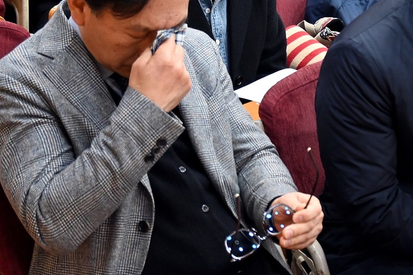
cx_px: 342
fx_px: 1072
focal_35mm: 93
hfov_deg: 21.5
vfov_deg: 14.5
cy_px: 53
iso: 1400
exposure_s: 1/50
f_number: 5
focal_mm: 32.5
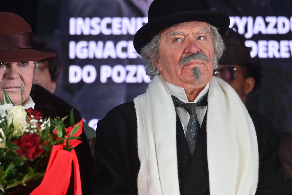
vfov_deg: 7.5
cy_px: 143
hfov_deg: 11.3
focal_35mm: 182
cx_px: 71
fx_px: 1476
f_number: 2.8
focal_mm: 101
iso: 400
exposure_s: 1/250
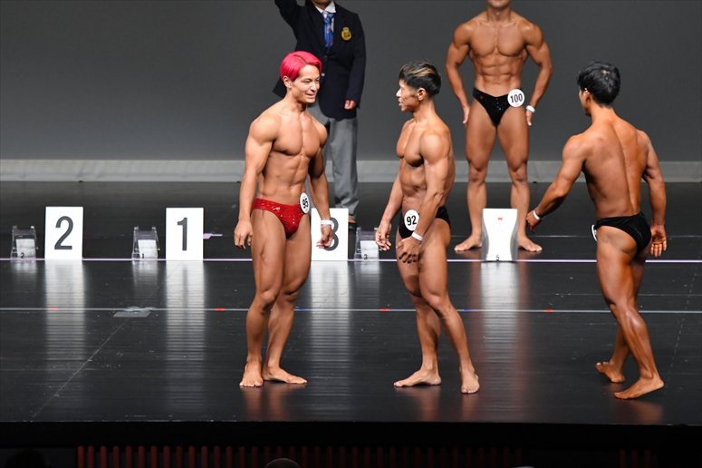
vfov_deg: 4.8
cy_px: 234
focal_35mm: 285
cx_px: 351
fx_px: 5555
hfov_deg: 7.2
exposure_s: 1/400
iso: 5000
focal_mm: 190
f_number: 5.6
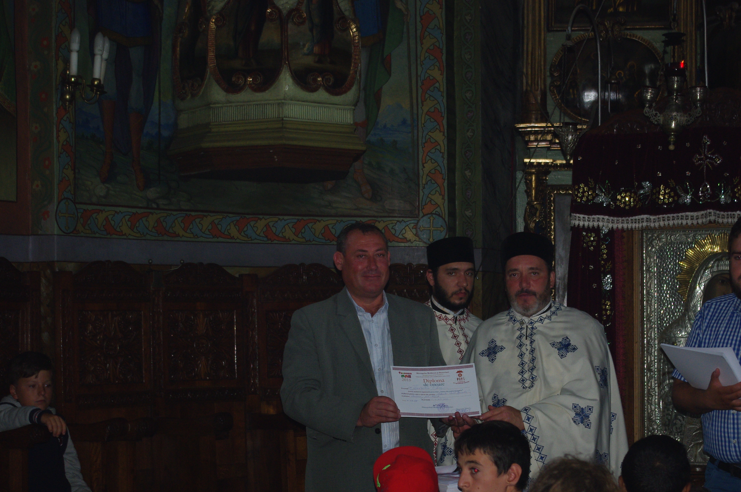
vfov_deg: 14.2
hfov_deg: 21.3
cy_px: 274
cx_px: 393
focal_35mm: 96
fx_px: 1974
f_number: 5.6
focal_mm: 55
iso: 400
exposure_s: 1/60
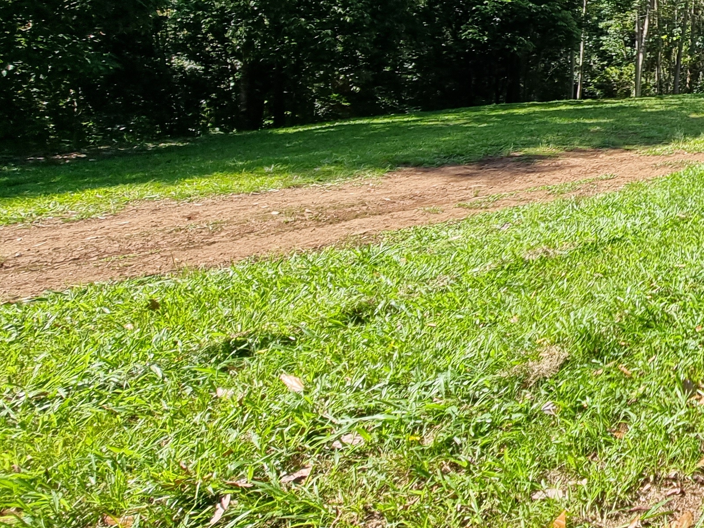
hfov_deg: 40.9
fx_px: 671
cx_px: 821
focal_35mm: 33
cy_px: 74
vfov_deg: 40.4
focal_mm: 2.2
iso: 50
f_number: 2.2
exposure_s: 1/882
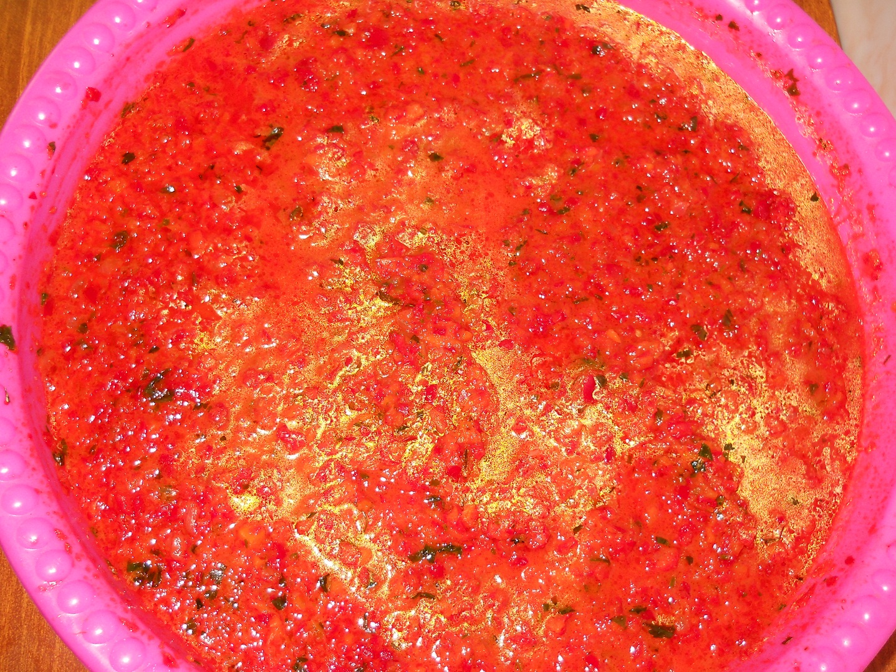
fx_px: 1061
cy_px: 336
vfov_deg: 35.1
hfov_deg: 45.8
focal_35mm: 41
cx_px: 448
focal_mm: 6.72
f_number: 3.1
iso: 80
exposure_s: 1/30
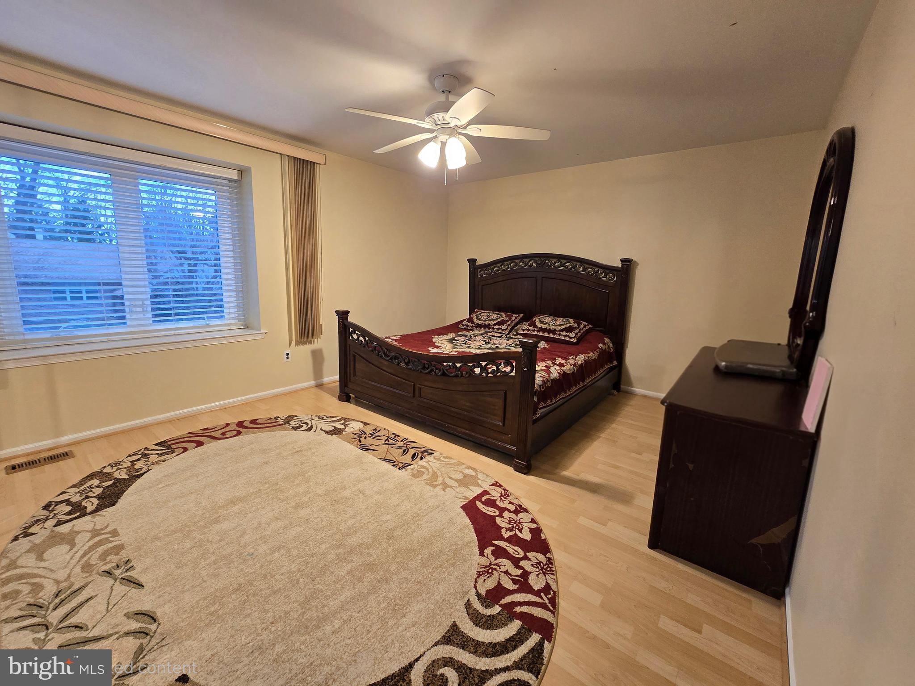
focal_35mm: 13
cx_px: 458
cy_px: 343
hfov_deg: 106.2
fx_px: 344
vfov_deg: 89.9
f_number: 2.2
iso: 160
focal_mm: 2.2
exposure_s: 1/60.2
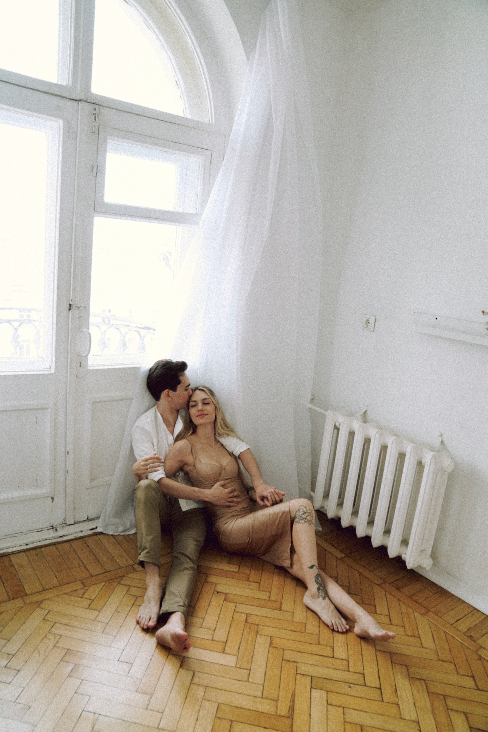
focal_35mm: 24
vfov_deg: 73.7
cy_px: 366
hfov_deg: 53.2
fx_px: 488
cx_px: 244
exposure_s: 1/250
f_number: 3.5
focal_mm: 24
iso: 500
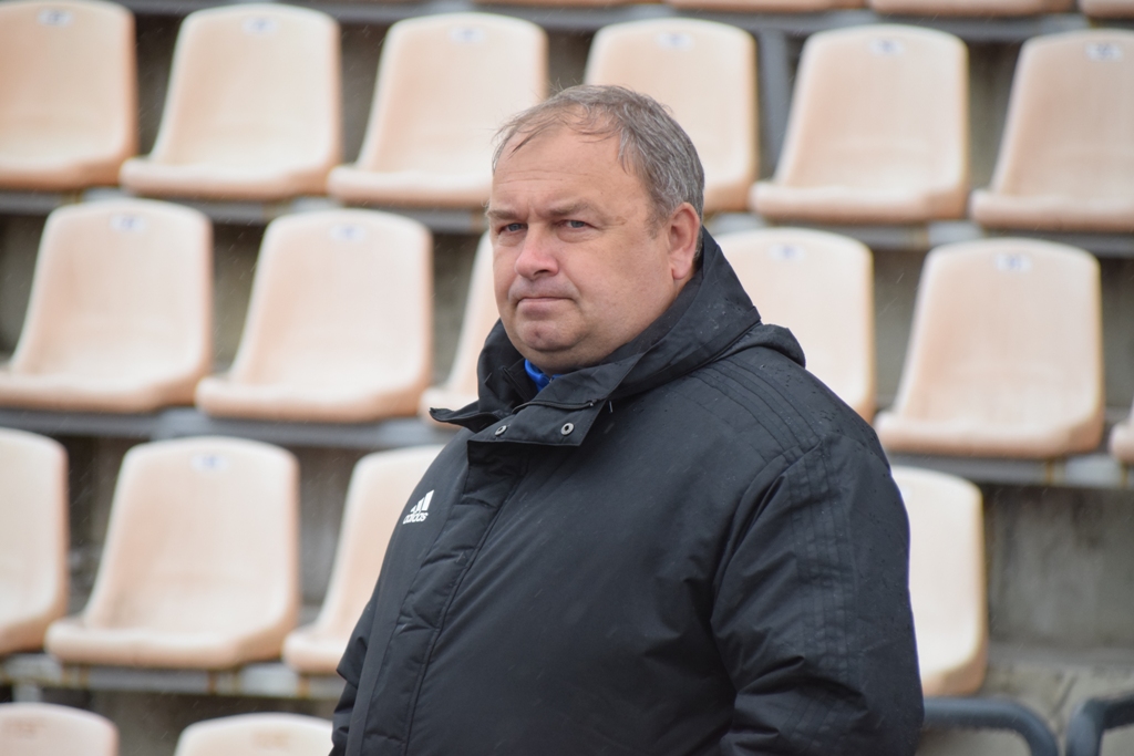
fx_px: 8033
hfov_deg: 8.1
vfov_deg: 5.4
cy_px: 378
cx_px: 567
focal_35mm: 255
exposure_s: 1/500
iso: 1250
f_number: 6
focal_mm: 170
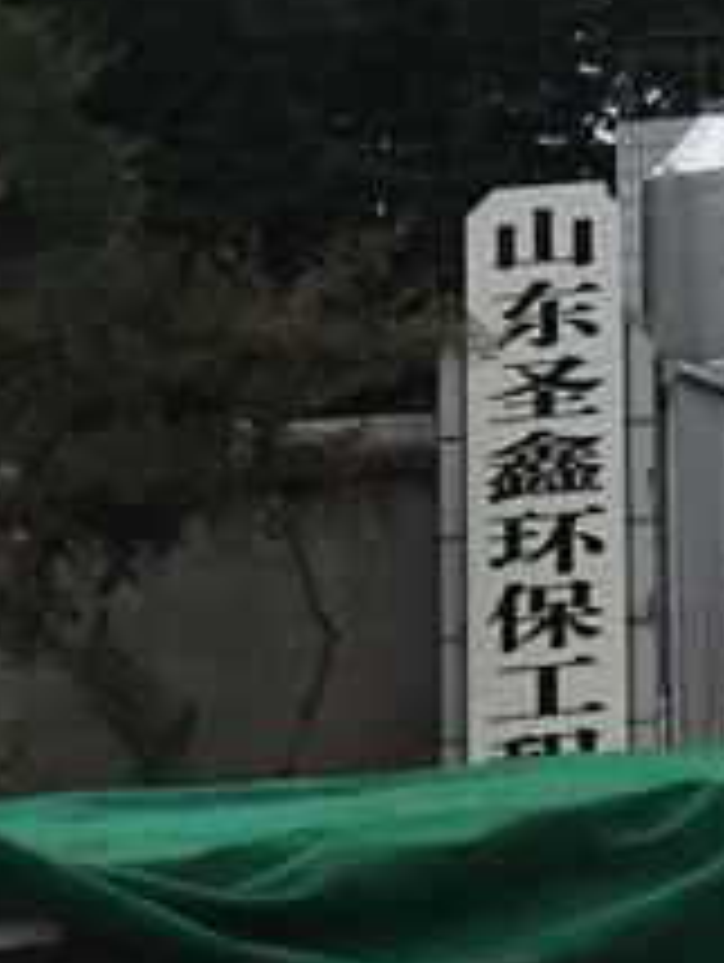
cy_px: -709
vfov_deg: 13.3
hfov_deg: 10.0
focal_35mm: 135
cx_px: 1538
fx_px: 3757
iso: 25
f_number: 2.4
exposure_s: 1/2551
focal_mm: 3.3
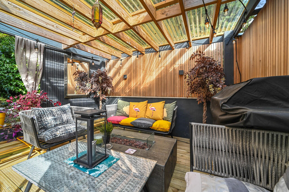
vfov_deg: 81.1
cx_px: 144
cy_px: 96
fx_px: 112
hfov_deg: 104.3
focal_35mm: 14
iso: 400
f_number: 8
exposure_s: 1/15
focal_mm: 14
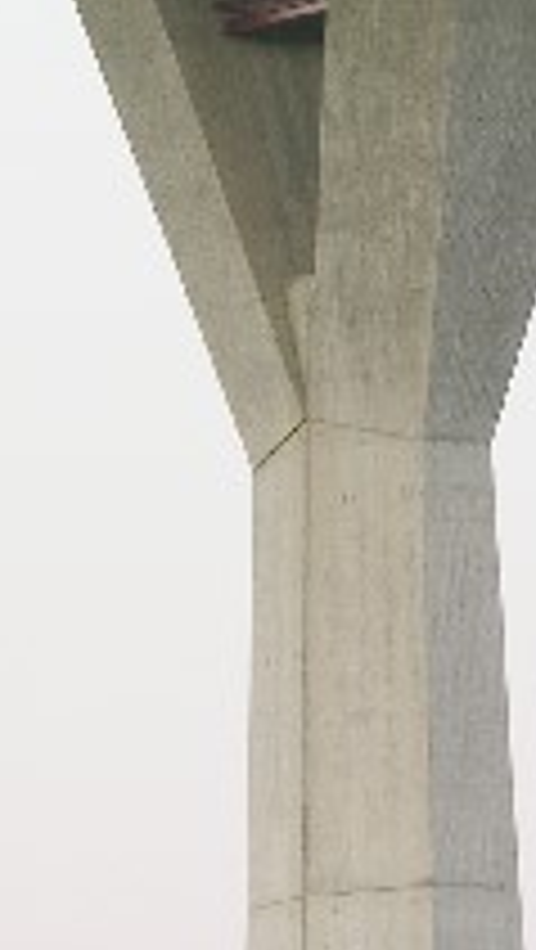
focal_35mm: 635
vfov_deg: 3.4
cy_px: -32
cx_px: 277
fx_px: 16012
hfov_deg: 1.9
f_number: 5.1
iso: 50
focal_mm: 52.4
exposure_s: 1/91
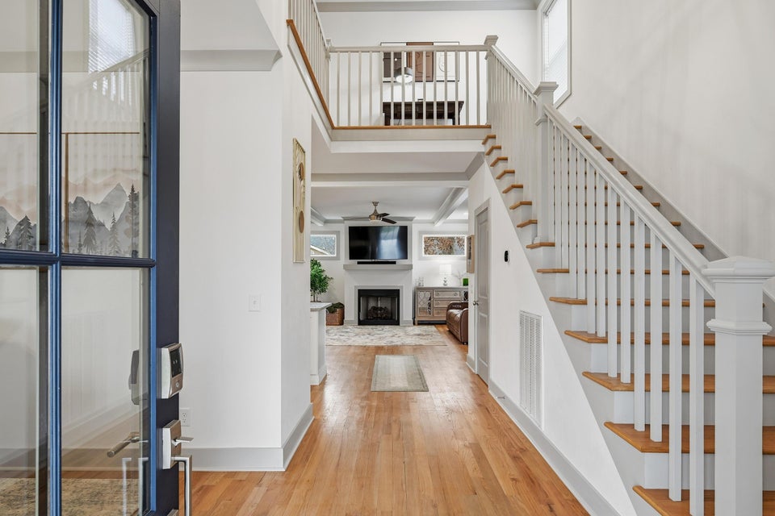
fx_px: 431
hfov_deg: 84.0
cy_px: 258
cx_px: 388
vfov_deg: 61.9
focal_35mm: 20
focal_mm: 20
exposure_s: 1/15
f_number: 11
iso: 100
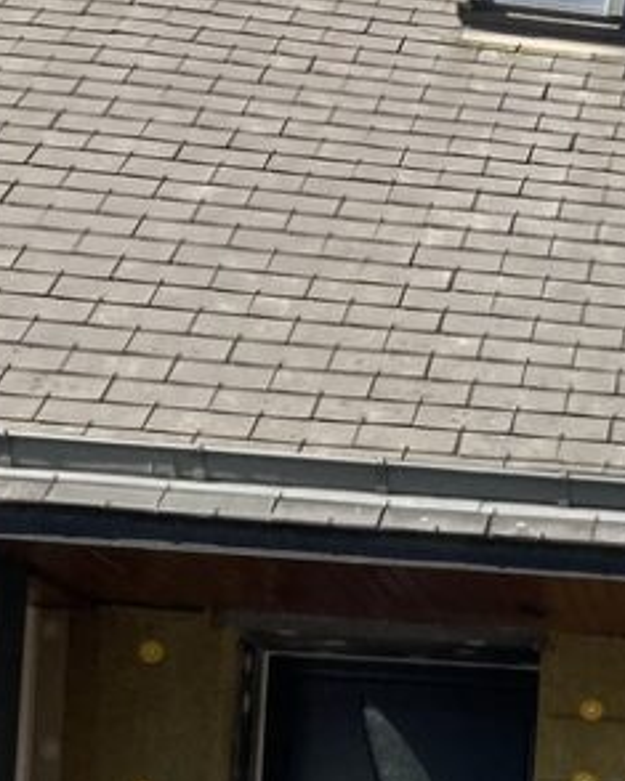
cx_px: 1181
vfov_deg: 20.0
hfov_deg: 14.5
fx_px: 2105
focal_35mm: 91
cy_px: 881
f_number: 1.8
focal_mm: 3.99
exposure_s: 1/1548
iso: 20
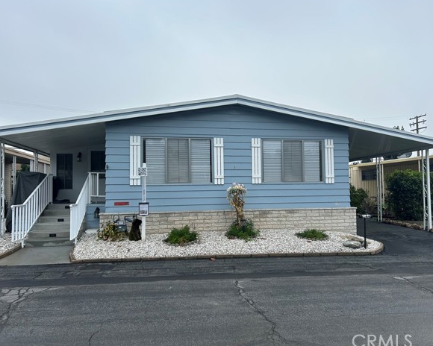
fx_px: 359
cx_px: 232
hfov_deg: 62.1
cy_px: 173
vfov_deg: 51.5
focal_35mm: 28
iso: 50
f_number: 1.5
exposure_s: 1/1252
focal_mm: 5.7
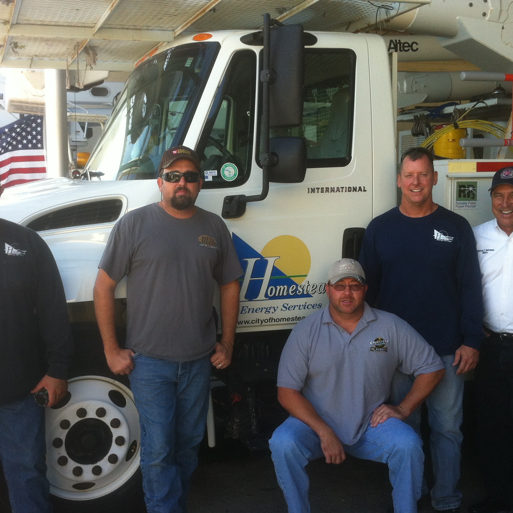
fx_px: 805
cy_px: 285
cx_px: 200
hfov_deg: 35.2
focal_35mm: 48
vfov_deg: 35.3
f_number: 2.8
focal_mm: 3.85
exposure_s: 1/125
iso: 80
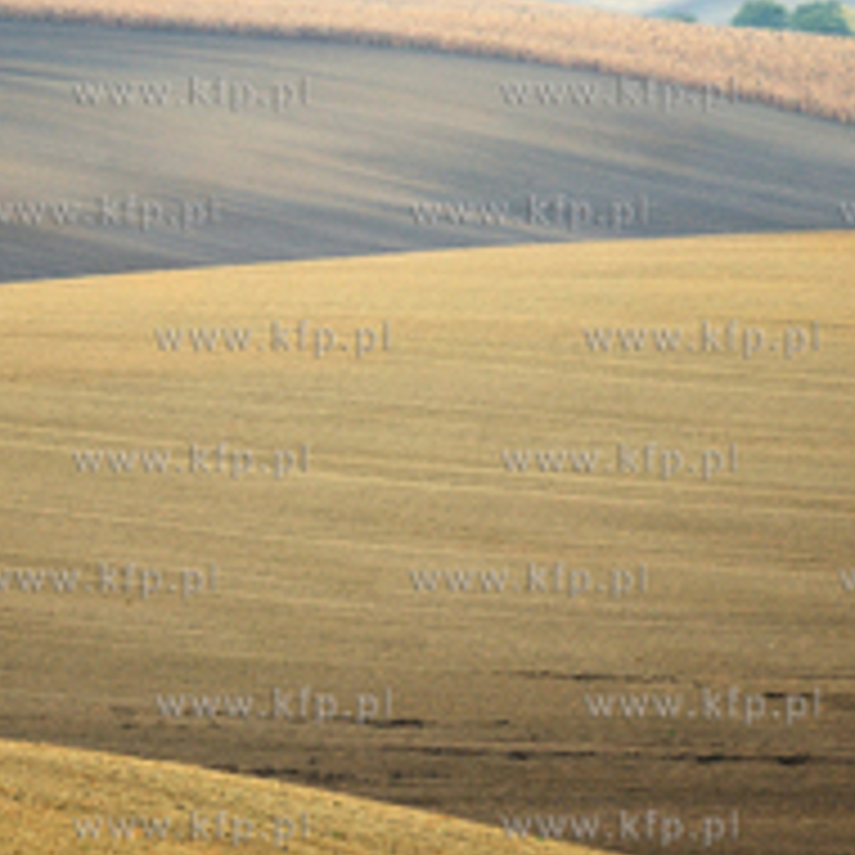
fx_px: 9976
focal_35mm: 357
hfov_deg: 4.9
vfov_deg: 4.9
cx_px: 432
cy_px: 396
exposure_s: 1/125
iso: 800
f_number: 16
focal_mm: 200
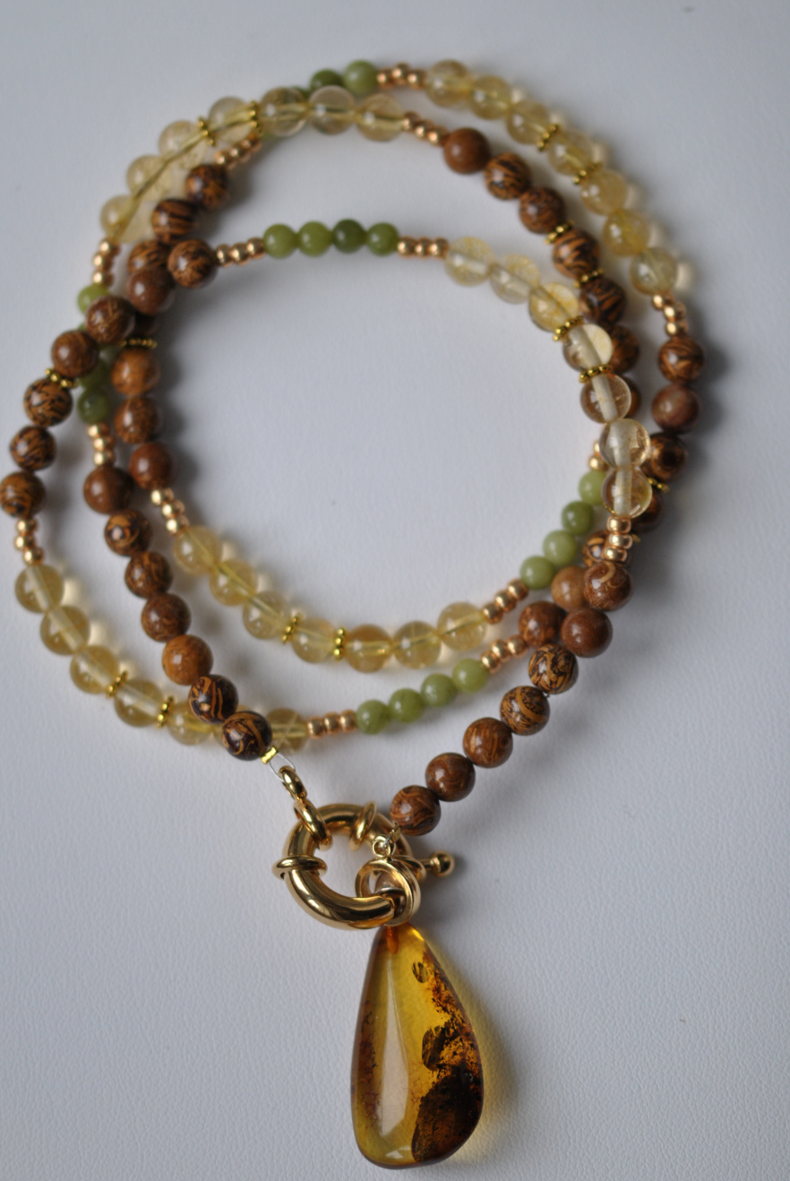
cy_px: 573
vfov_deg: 11.5
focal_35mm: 179
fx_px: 5862
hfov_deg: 7.7
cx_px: 386
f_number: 3.3
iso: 200
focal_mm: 105
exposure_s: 1/200
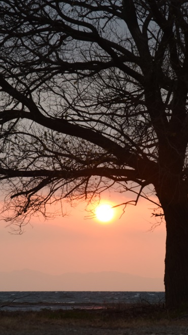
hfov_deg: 6.2
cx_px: 138
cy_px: 164
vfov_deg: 11.0
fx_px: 1739
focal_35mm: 196
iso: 800
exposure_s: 1/40
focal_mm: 120
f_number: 14
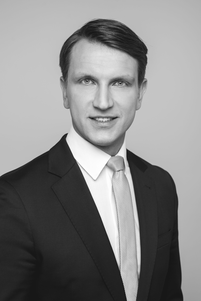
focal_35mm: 85
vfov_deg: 23.9
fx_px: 711
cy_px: 150
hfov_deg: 16.1
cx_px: 100
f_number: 5.6
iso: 100
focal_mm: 85
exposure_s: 1/80
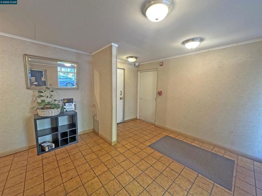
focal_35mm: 14
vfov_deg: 85.7
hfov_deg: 102.1
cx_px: 131
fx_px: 106
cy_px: 98
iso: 400
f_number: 2.2
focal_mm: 2.22
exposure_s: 1/60
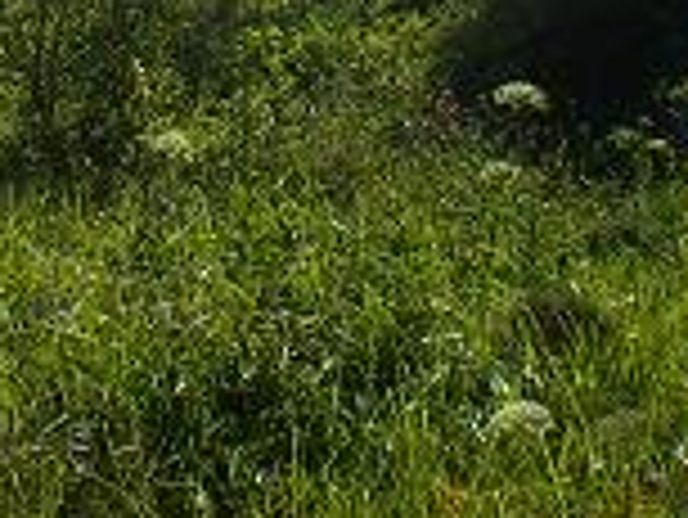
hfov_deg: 14.8
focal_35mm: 131
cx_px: -4
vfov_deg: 10.9
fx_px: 2606
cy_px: -234
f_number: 4.6
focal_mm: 6.3
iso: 64
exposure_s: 1/500
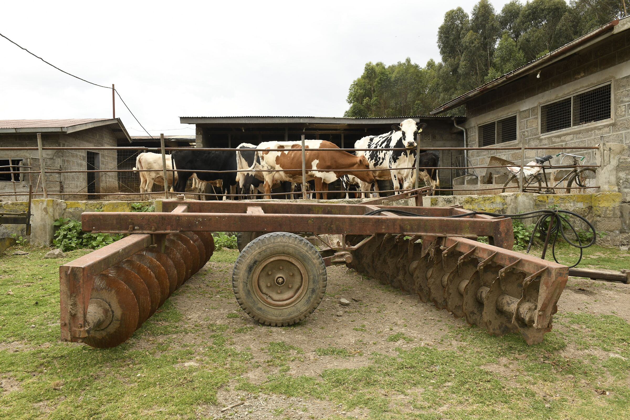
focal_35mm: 28
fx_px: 490
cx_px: 315
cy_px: 210
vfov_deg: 46.4
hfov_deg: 65.5
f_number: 11
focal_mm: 28
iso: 640
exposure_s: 1/160
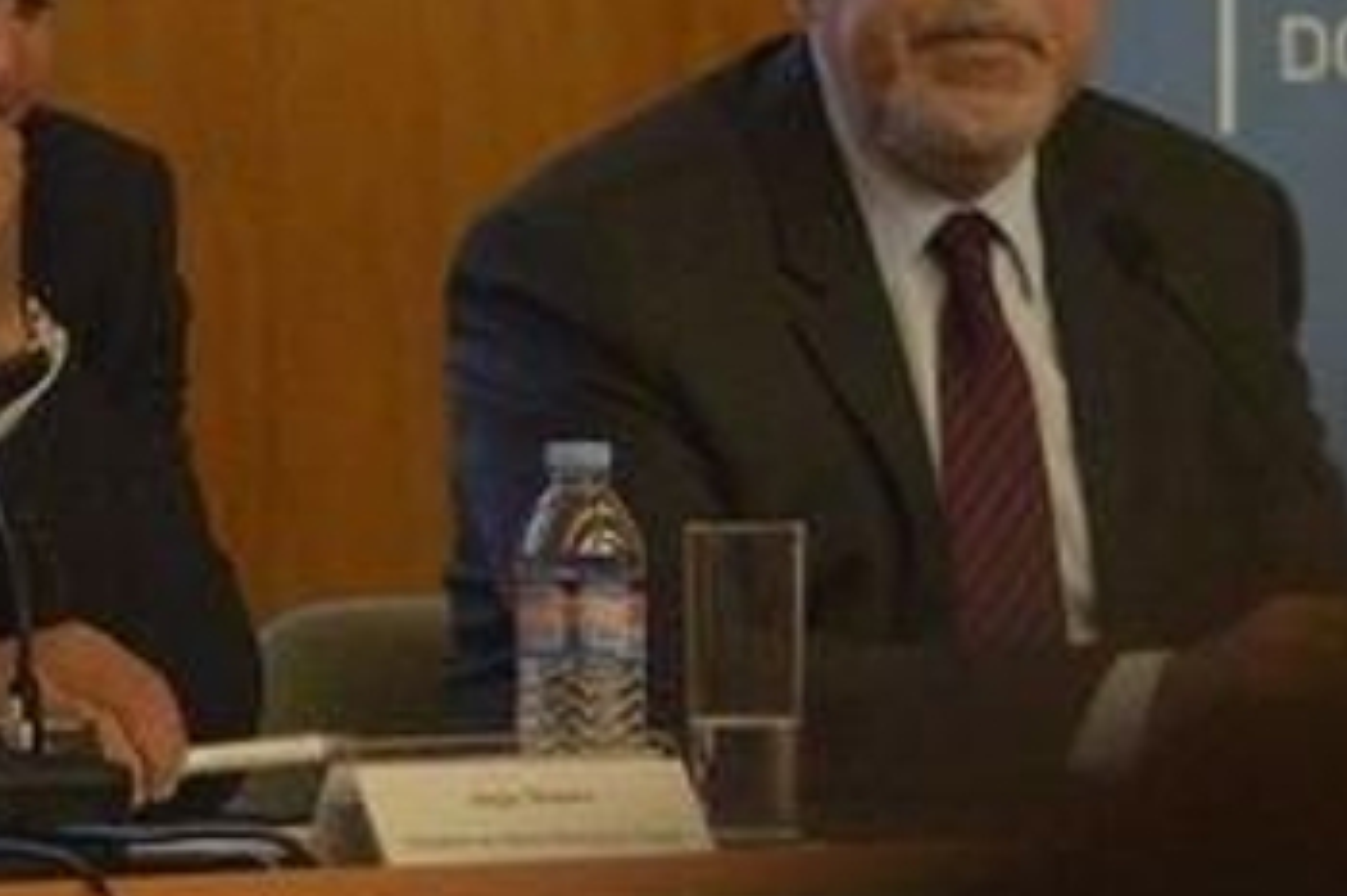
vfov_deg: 2.9
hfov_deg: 4.3
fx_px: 17951
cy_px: 836
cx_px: -1193
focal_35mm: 480
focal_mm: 105
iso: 3200
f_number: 2.8
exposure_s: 1/160
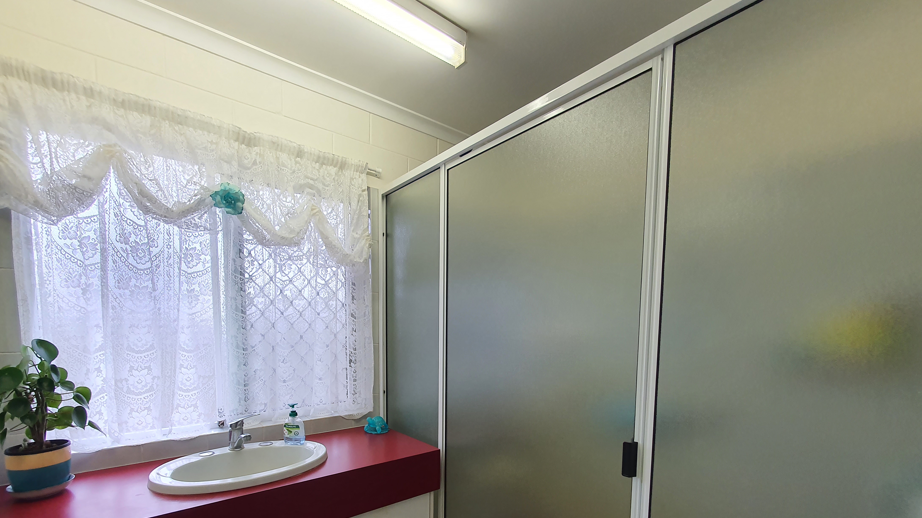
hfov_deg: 103.0
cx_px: 444
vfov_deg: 67.8
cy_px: 361
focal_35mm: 15
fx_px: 367
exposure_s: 1/50
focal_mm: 1.8
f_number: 2.2
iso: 100
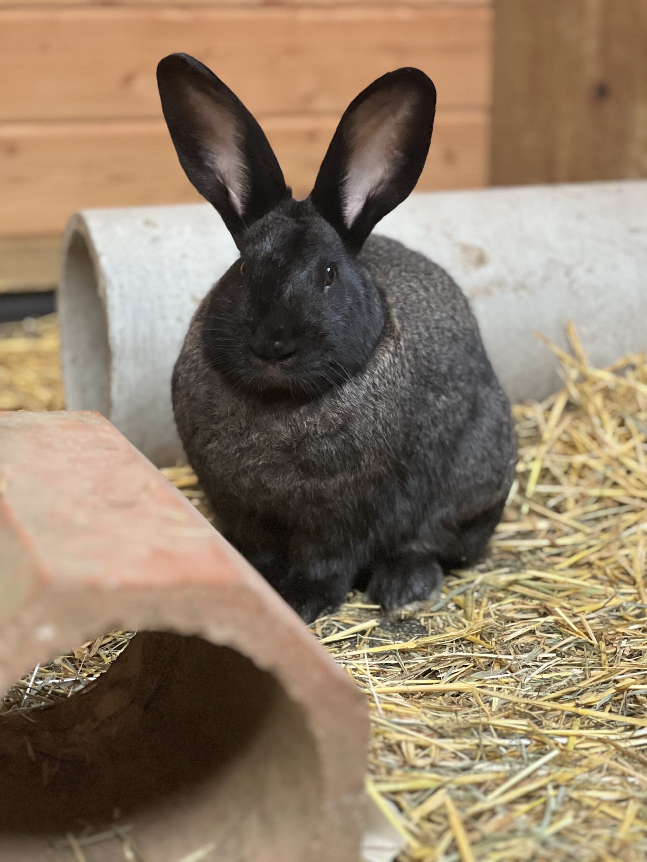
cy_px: 431
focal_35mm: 77
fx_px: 1919
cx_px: 324
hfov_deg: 19.1
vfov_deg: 25.3
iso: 500
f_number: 2.8
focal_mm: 9
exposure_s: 1/22
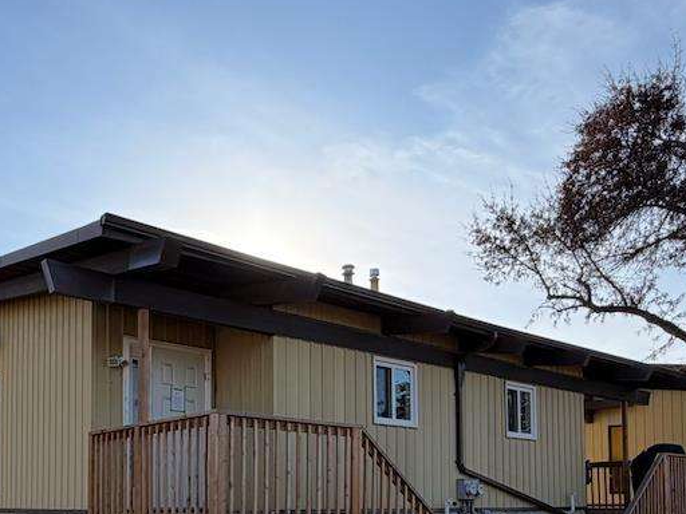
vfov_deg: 37.6
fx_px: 694
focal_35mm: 35
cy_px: 477
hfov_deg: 51.7
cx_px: 230
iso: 32
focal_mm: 2.22
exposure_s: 1/770
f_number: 2.2
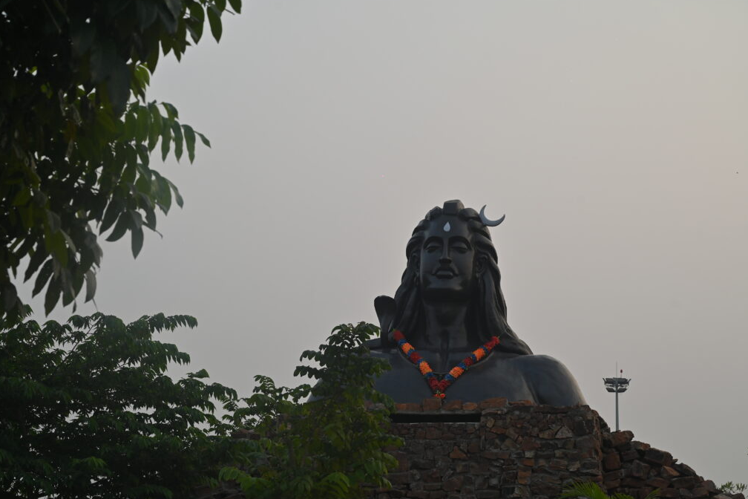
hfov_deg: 30.1
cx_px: 376
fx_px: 1392
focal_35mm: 67
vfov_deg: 20.3
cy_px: 248
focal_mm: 66
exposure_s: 1/160
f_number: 7.1
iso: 160
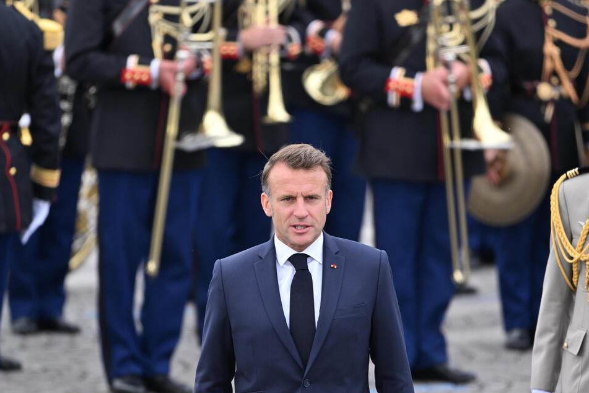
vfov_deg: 1.8
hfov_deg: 2.7
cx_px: 316
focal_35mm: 757
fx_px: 12384
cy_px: 201
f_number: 6.3
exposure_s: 1/500
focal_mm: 600
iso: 500
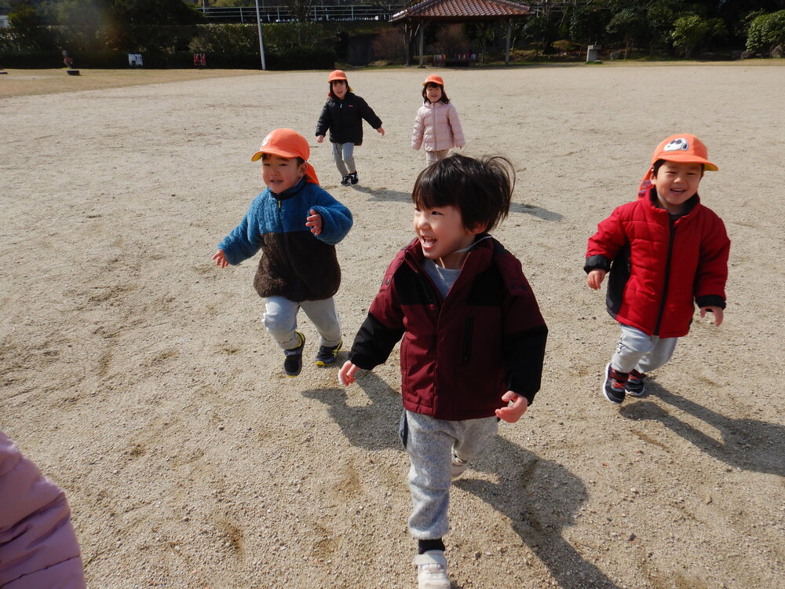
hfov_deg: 71.6
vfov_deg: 56.8
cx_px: 392
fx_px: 544
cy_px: 294
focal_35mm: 24
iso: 125
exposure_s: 1/1000
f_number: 4.1
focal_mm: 4.3
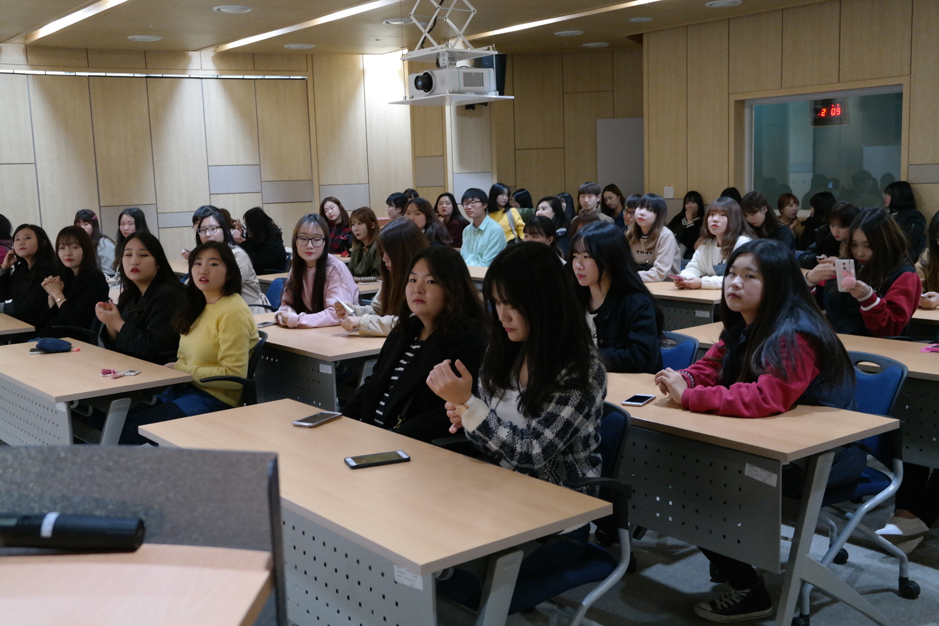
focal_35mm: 36
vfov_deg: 36.9
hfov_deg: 53.1
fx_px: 939
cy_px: 313
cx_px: 470
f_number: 4
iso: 1600
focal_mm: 24
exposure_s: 1/50
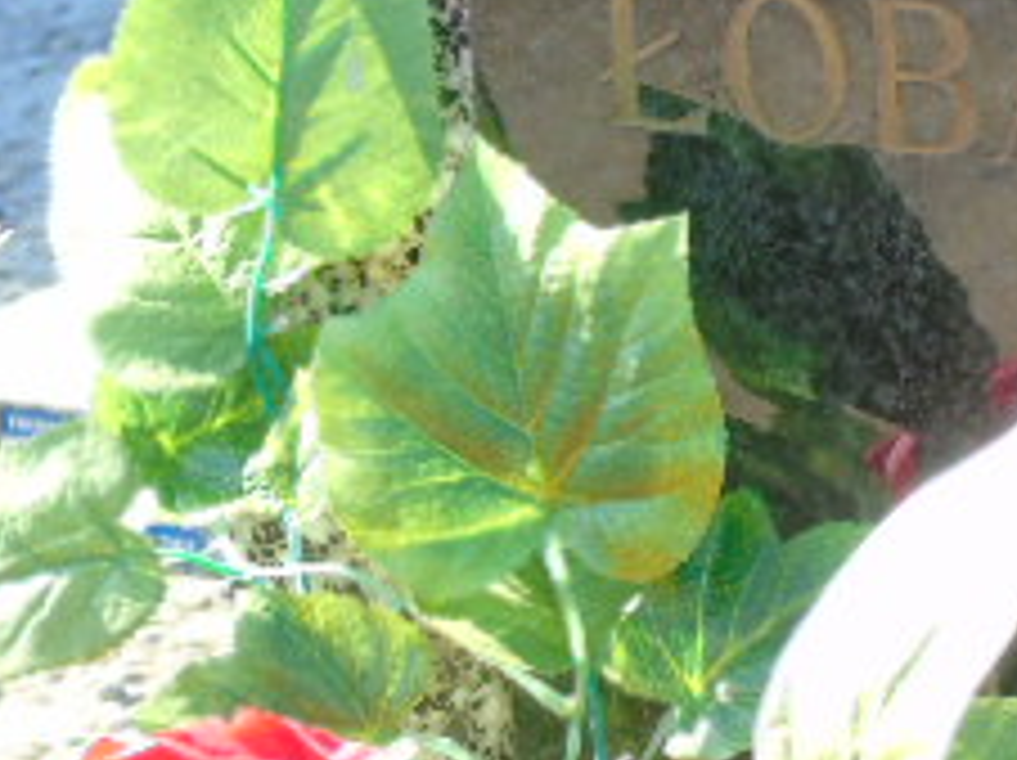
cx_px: 1328
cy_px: 261
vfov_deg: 3.2
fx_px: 13471
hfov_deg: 4.3
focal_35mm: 459
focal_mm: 29
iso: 100
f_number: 4.9
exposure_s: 1/125
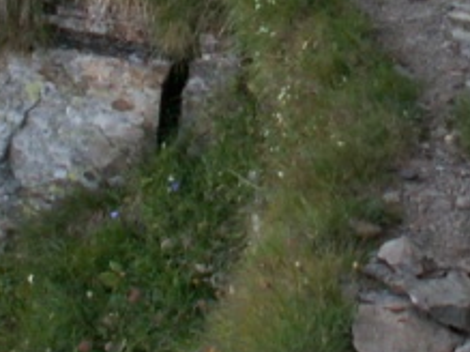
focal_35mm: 164
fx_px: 2225
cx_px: 384
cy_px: -174
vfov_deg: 8.8
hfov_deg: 12.0
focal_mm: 5.86
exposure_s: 1/30
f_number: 3.5
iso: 50
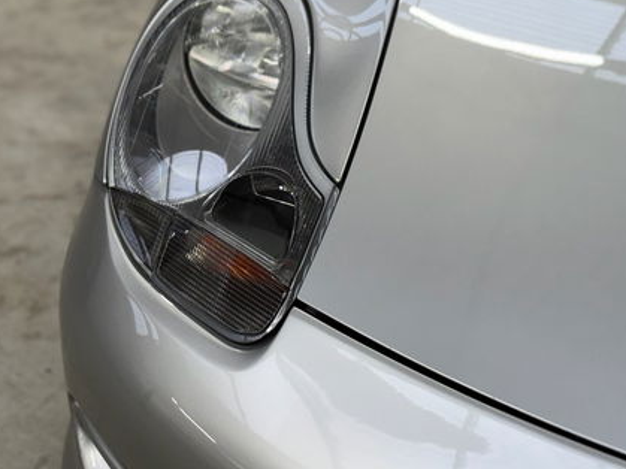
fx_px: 1591
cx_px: 230
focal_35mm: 88
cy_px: 146
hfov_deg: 22.2
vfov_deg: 16.7
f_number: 1.78
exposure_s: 1/100
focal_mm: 6.76
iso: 64
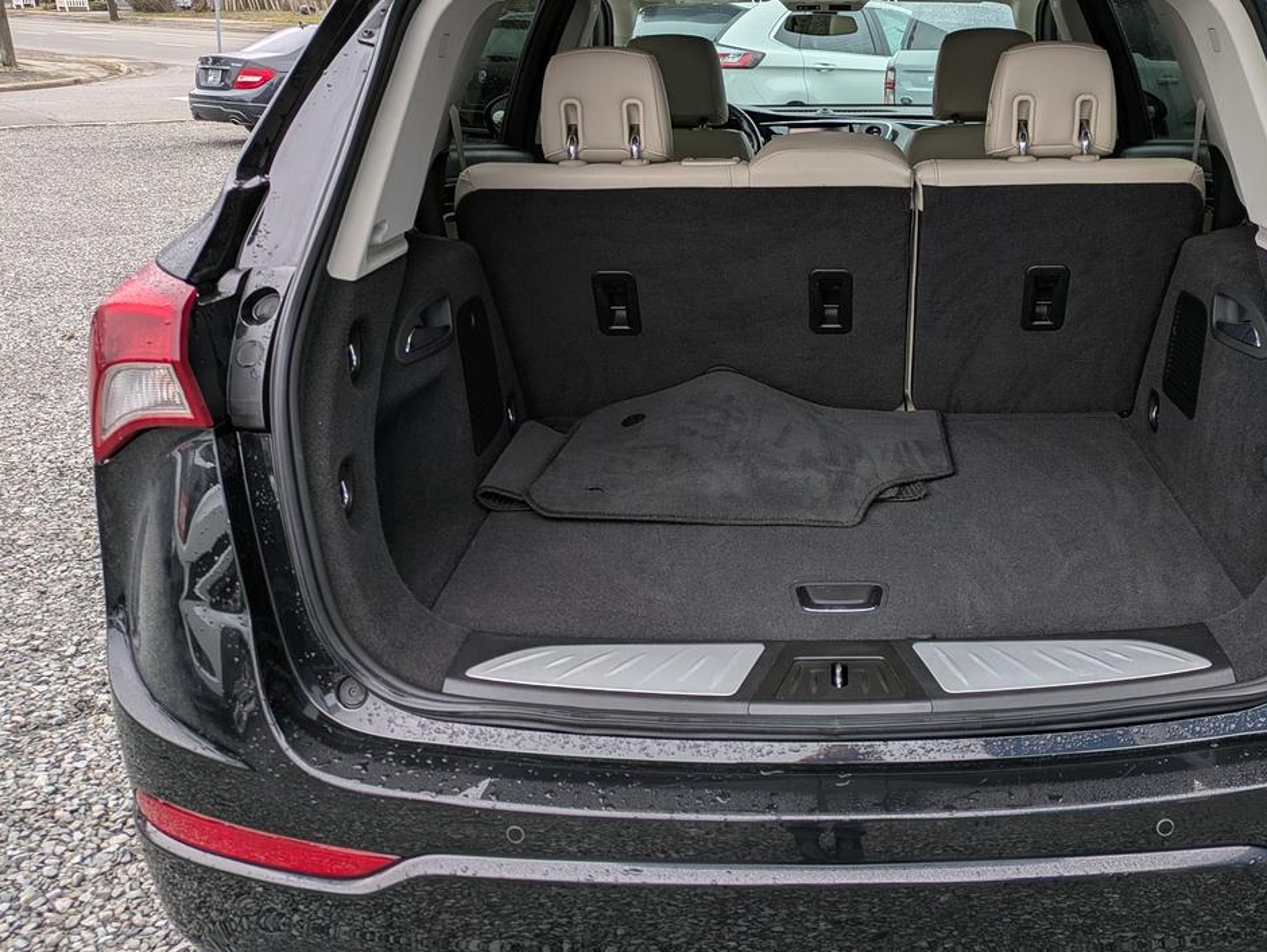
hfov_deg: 52.8
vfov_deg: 41.6
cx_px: 858
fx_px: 1245
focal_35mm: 34
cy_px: 368
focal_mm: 5.43
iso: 39
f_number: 1.89
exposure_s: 1/248
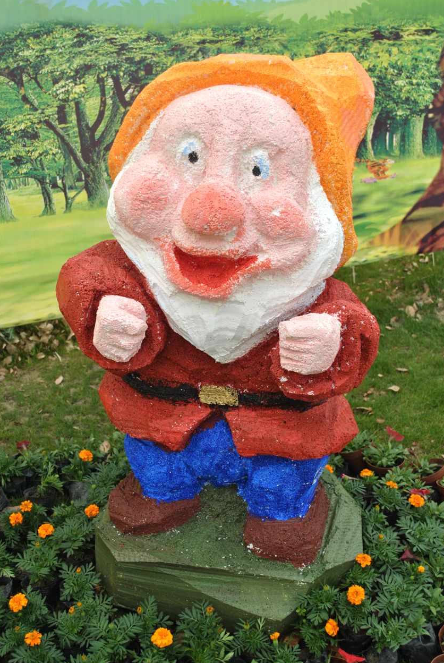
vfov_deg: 48.4
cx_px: 224
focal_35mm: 40
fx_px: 737
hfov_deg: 33.5
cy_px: 337
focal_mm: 26
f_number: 5
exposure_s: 1/400
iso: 200
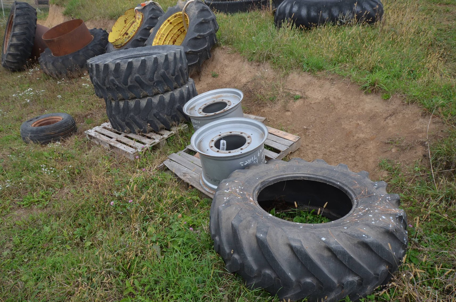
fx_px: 322
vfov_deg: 50.2
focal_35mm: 26
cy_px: 151
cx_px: 228
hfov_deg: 70.6
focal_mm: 17
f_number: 7.1
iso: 200
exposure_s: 1/200
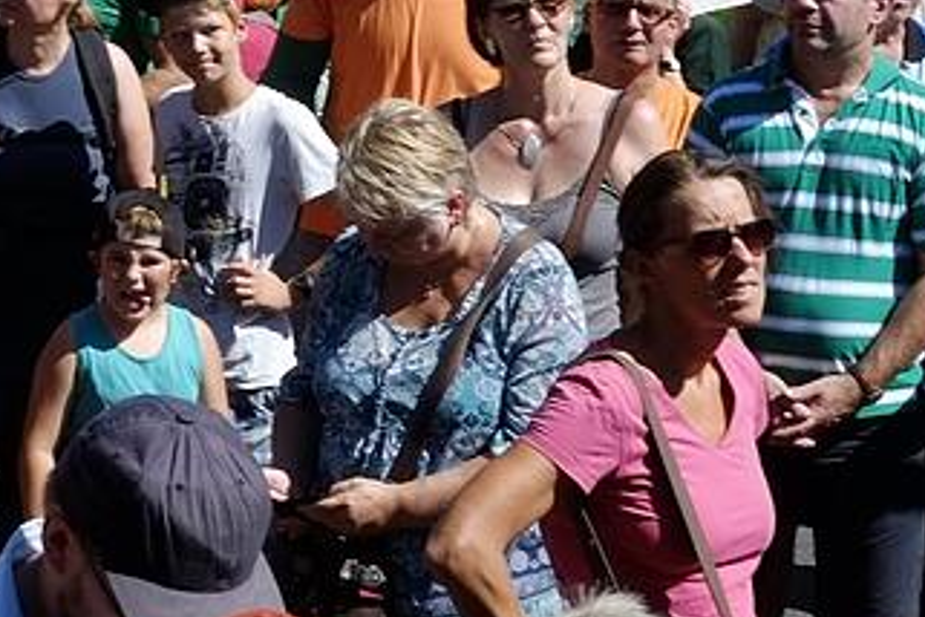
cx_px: -496
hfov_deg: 13.9
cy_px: -72
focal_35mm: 138
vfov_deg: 9.8
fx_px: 3546
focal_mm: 27
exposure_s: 1/100
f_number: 14
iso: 200
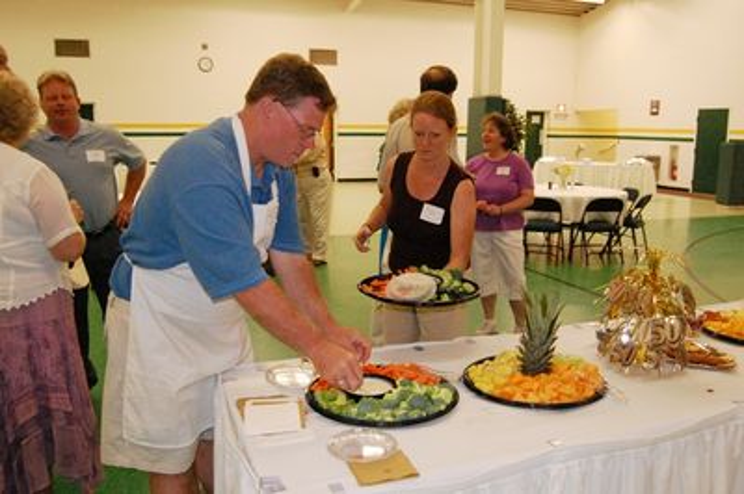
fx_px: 619
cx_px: 372
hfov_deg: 62.0
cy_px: 247
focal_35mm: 30
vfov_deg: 43.5
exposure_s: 1/60
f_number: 5.6
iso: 1600
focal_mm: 20
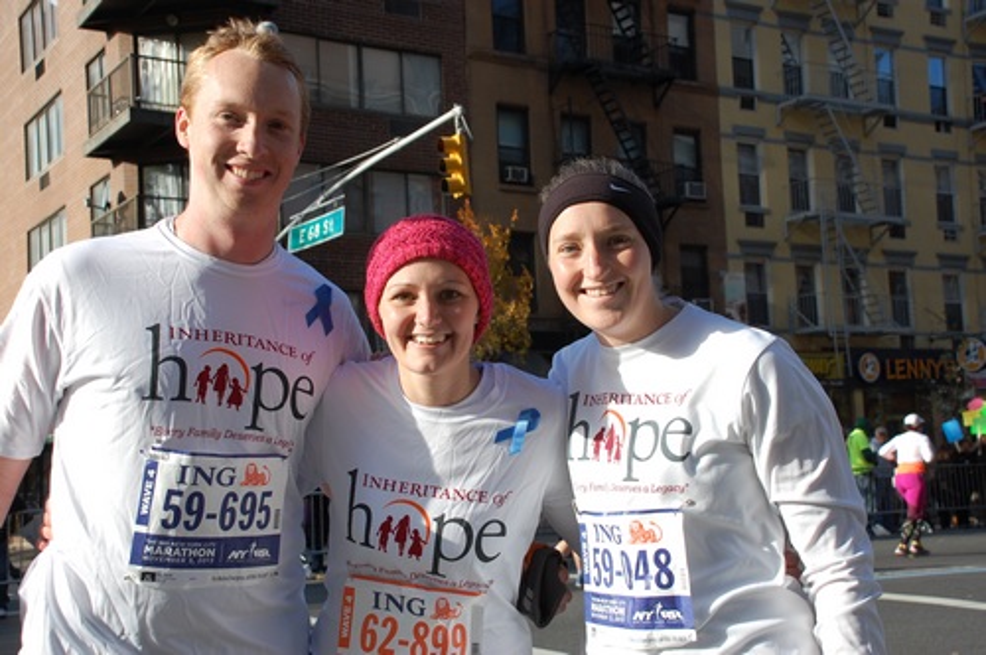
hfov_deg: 41.2
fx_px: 1313
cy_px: 328
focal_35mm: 48
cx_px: 493
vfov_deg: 28.0
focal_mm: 32
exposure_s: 1/200
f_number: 7.1
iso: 200
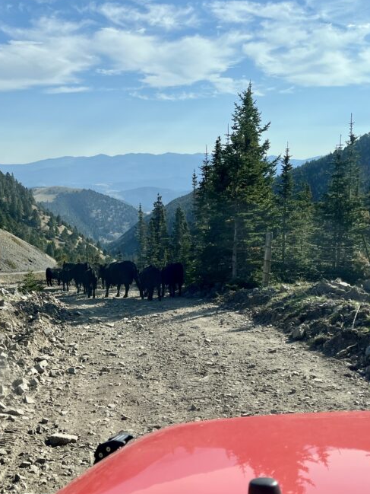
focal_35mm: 41
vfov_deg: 45.7
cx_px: 150
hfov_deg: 35.0
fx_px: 584
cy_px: 222
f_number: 1.6
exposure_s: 1/4310
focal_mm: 5.1
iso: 50
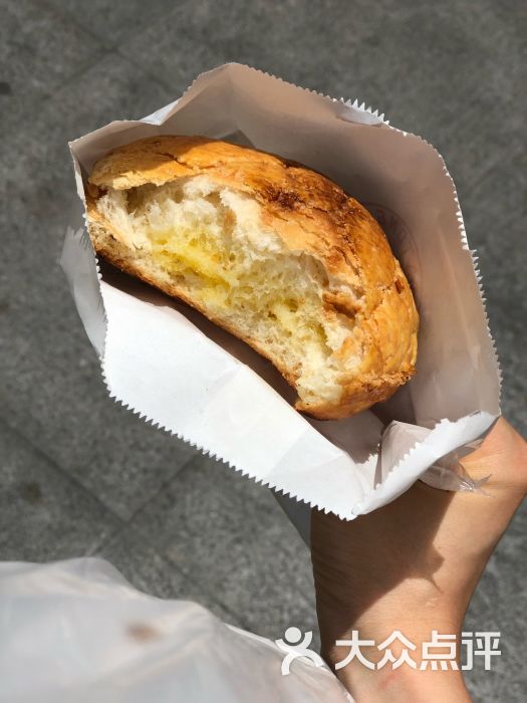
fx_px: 1157
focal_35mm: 57
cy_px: 352
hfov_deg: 25.7
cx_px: 264
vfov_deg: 33.8
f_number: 2.8
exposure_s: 1/2183
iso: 20
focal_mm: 6.6
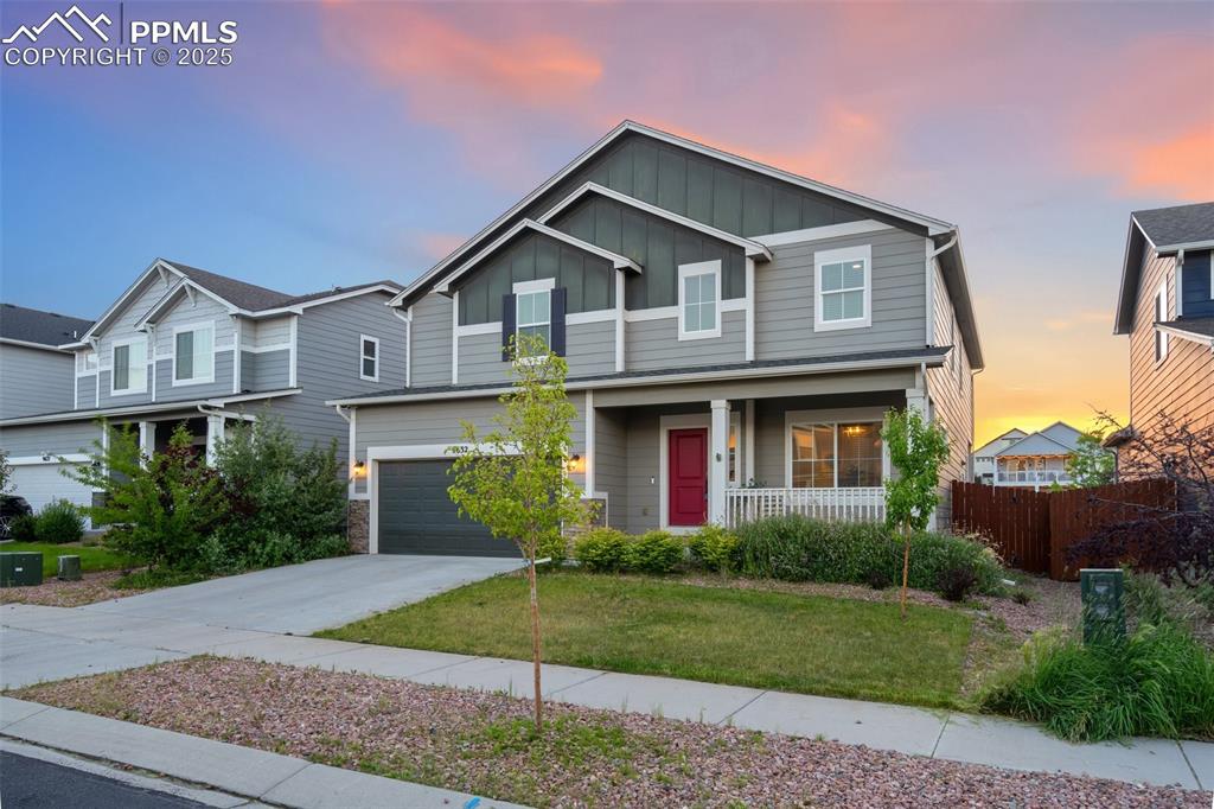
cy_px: 404
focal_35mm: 23
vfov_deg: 55.1
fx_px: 775
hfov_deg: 76.1
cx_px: 607
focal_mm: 23
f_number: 6.7
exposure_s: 1/15
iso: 100
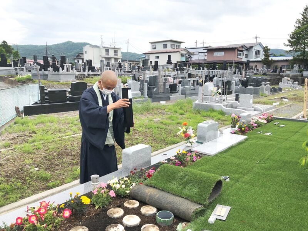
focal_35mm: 28
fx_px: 249
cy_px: 116
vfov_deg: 49.7
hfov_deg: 63.4
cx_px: 154
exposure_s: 1/1473
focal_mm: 3.99
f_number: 1.8
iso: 20
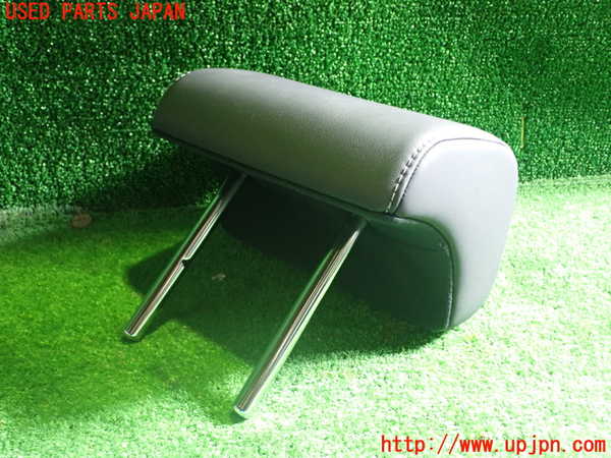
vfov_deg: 37.7
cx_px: 306
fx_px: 671
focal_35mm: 38
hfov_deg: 49.0
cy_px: 229
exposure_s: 1/25
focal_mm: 6.83
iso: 800
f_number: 2.7
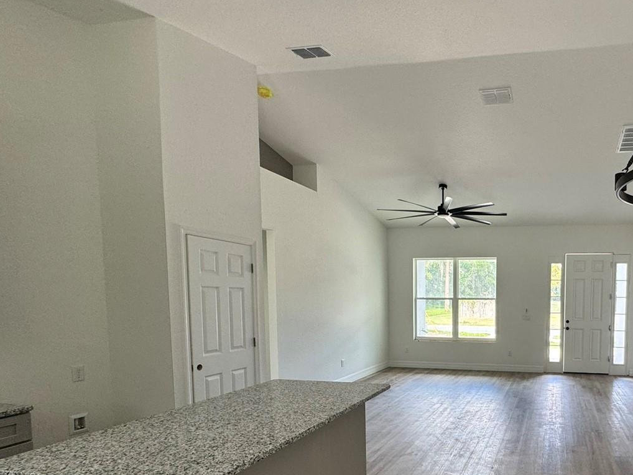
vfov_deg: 59.3
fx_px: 402
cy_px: 327
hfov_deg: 70.0
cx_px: 493
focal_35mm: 22
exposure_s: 1/99
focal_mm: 2.22
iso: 125
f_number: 2.2
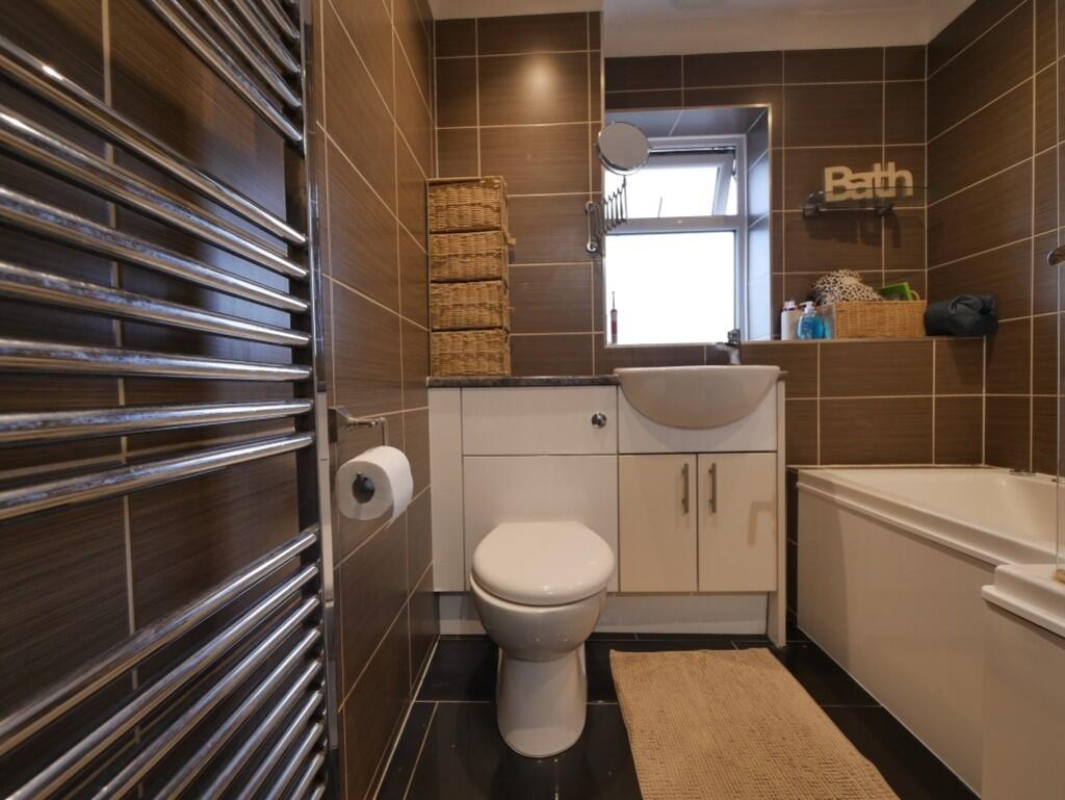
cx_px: 532
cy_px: 400
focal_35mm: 14
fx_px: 431
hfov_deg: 102.0
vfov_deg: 85.7
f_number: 4
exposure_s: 1/60
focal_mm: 7
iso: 500
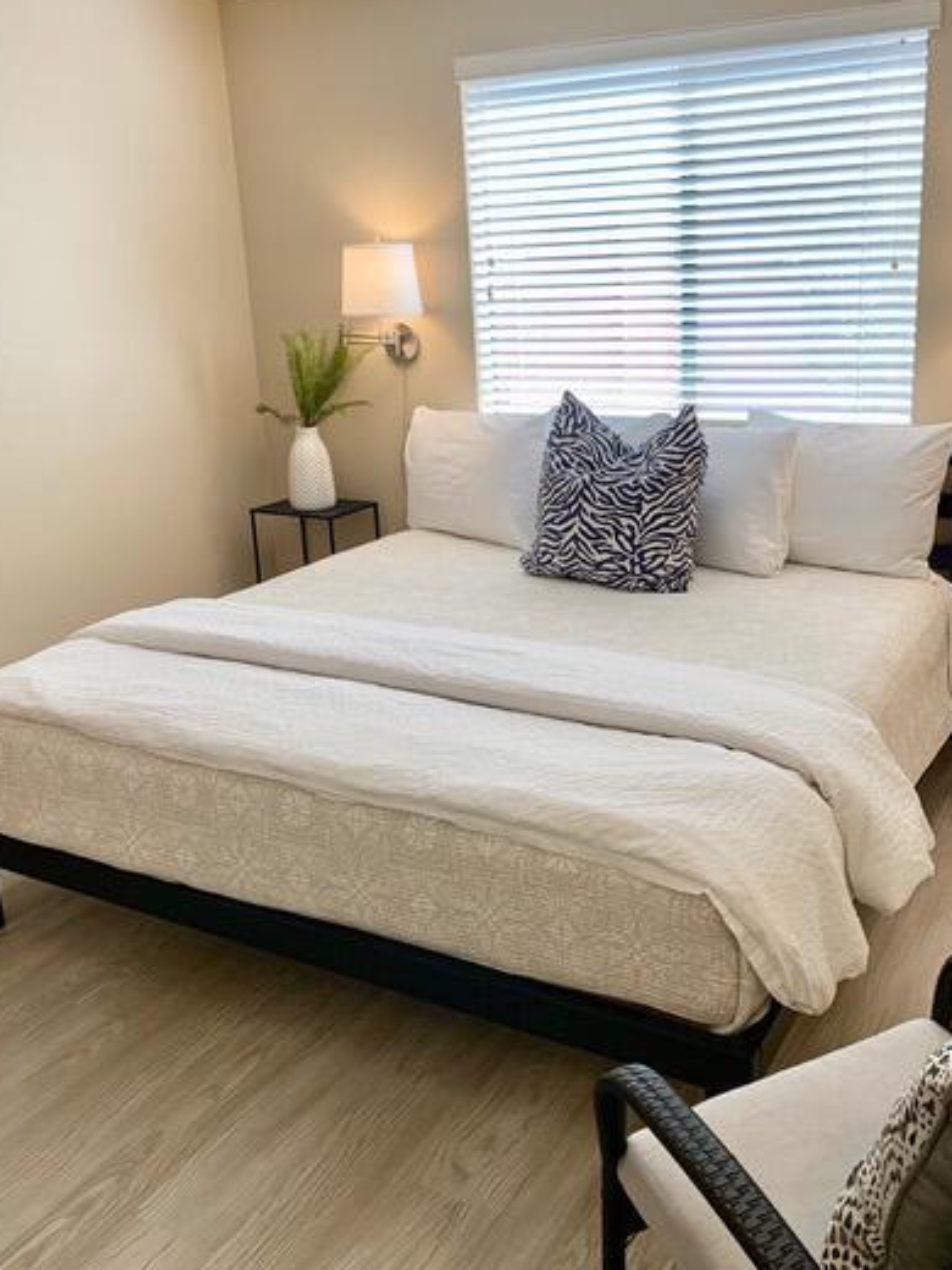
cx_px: 530
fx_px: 1173
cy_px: 613
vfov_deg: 56.8
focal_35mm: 32
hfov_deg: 44.1
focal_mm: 4.25
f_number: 1.8
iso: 50
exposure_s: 1/120
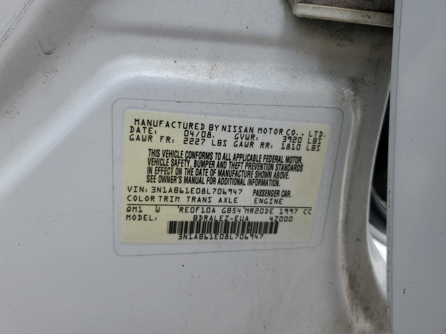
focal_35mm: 26
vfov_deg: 53.1
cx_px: 223
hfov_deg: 67.3
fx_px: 335
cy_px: 167
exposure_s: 1/2000
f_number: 1.5
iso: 50
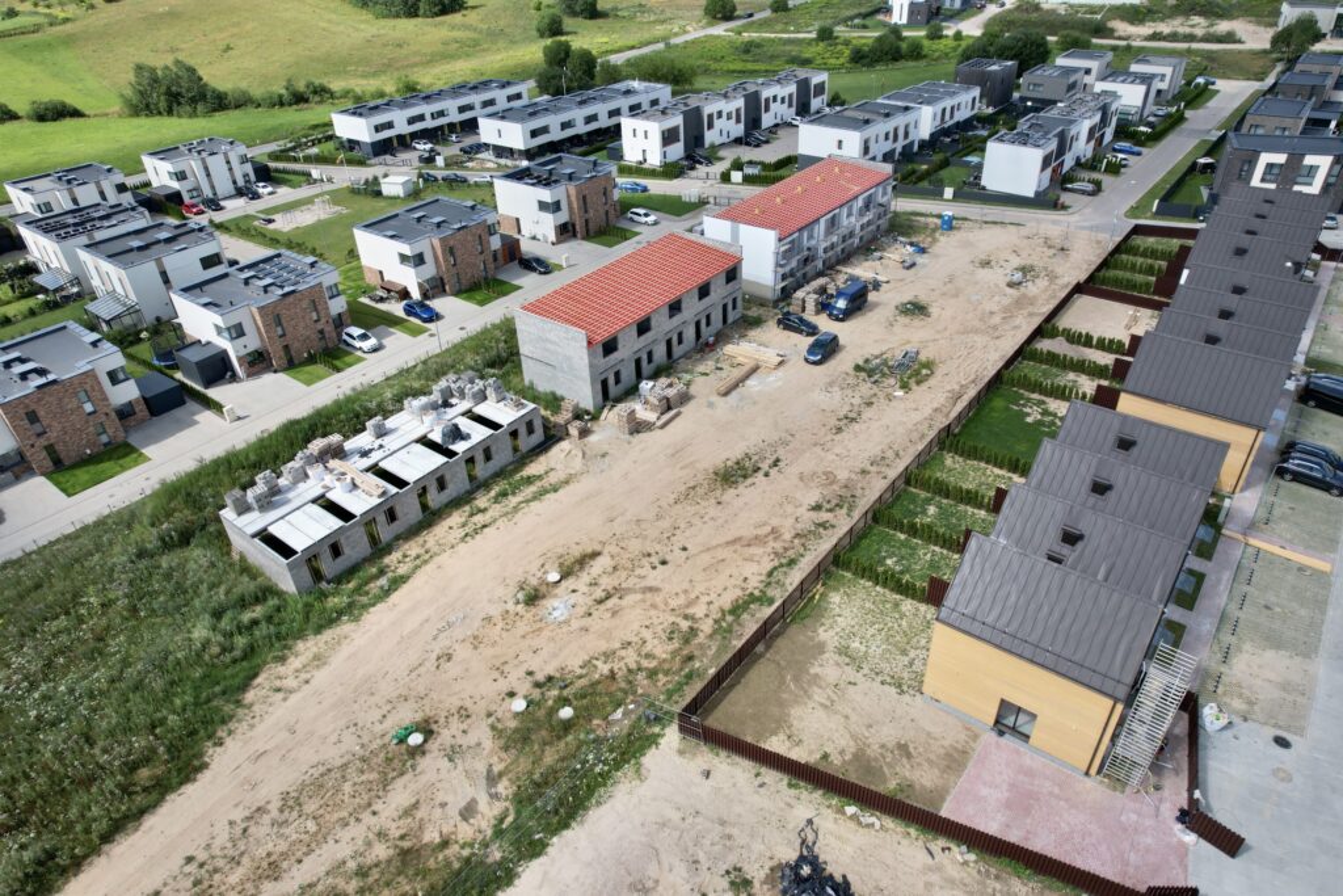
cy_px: 448
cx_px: 672
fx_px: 821
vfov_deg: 57.2
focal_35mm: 22
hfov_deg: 78.6
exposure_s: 1/1250
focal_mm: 8.38
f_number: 2.8
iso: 100
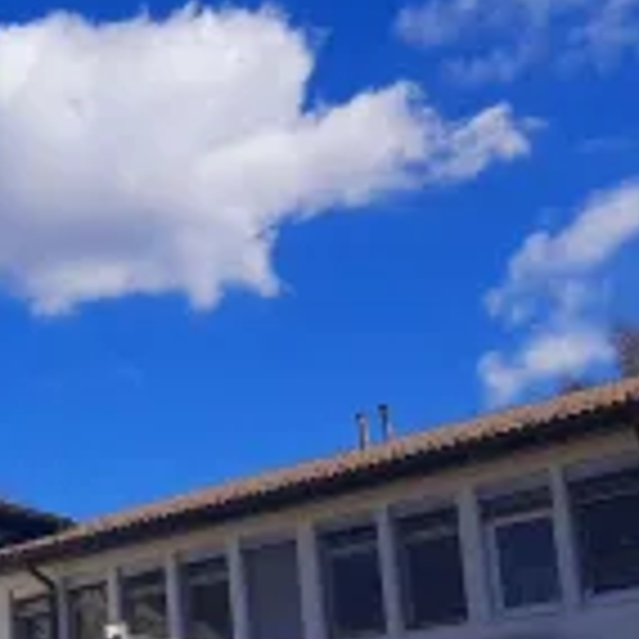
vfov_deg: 24.7
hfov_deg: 23.1
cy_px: 612
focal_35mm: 67
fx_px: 1399
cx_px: -171
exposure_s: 1/3155
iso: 40
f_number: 1.7
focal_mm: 3.93
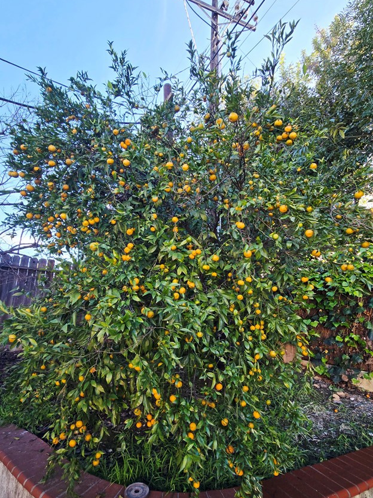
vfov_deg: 94.4
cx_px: 182
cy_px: 262
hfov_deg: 78.1
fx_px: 230
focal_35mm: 16
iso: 50
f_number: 2.2
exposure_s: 1/333
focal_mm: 2.2
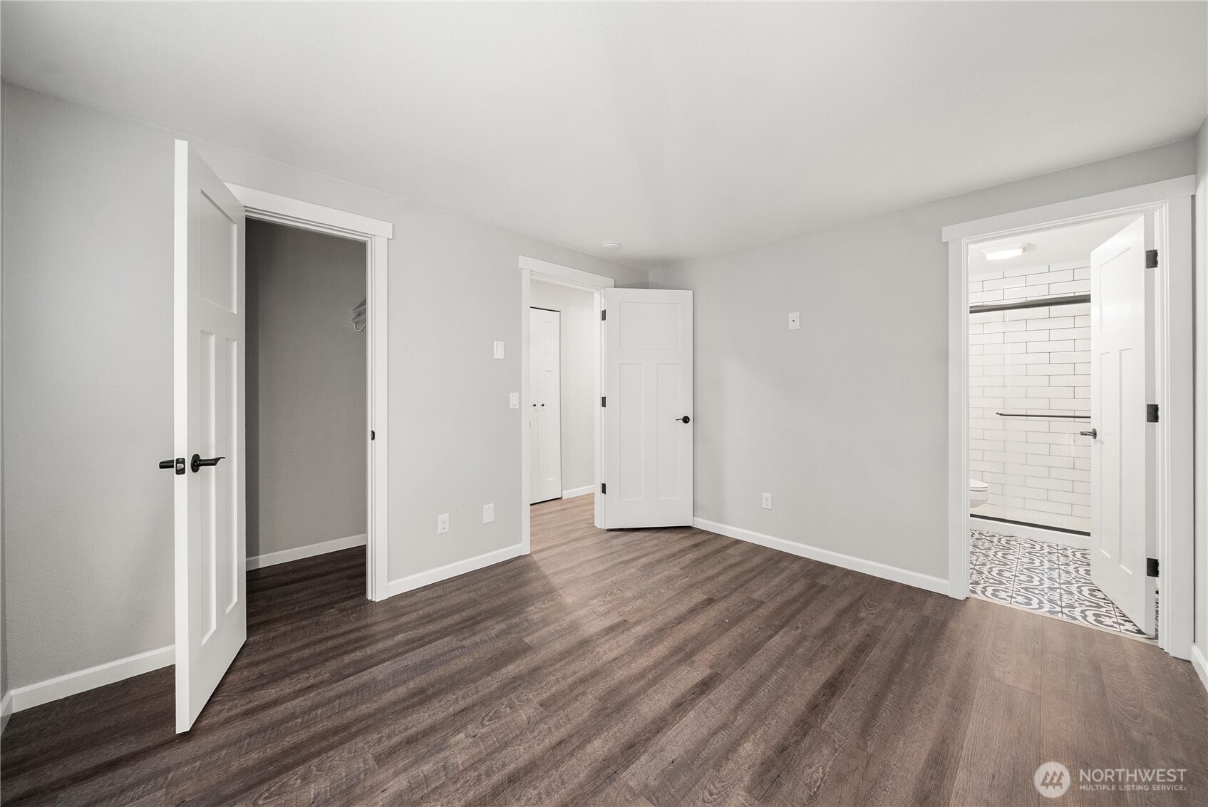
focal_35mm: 12
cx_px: 604
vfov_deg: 90.1
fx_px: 403
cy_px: 404
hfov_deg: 112.6
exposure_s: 1/60
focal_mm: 12
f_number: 7.1
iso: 640
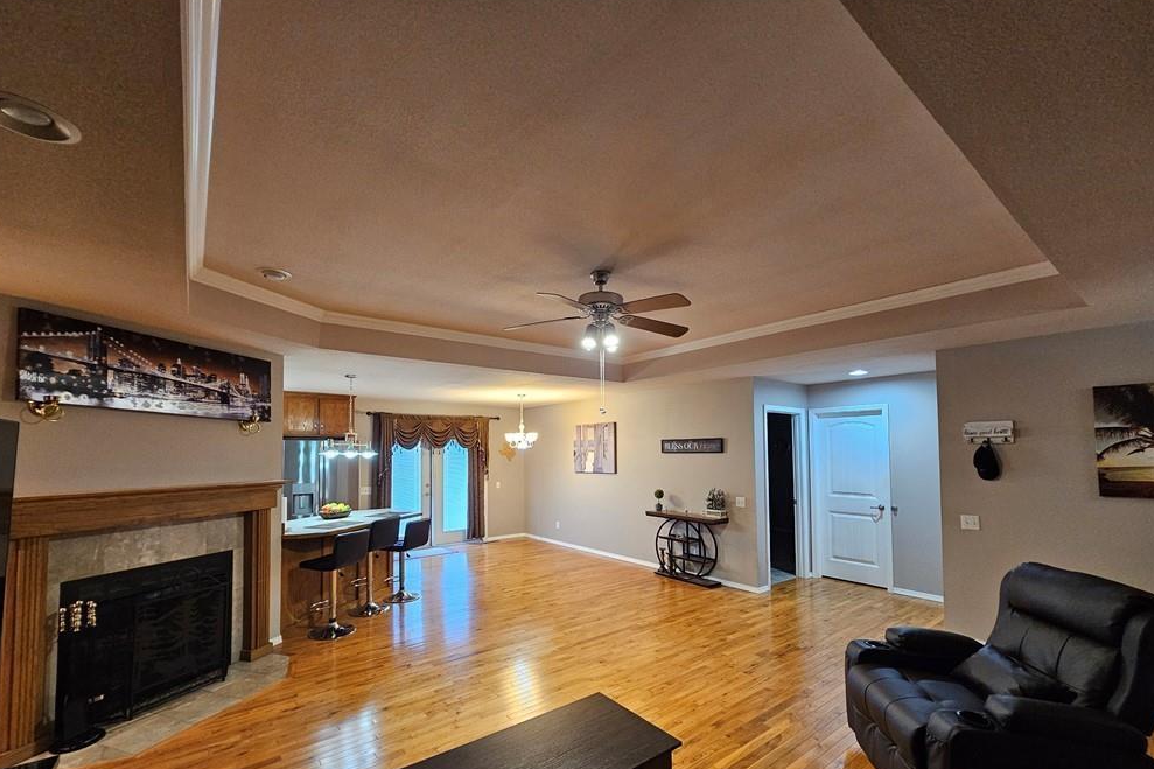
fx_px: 449
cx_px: 562
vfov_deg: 80.8
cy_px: 432
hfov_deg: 104.2
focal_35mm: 14
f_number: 2.2
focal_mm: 2.2
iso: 320
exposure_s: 1/30
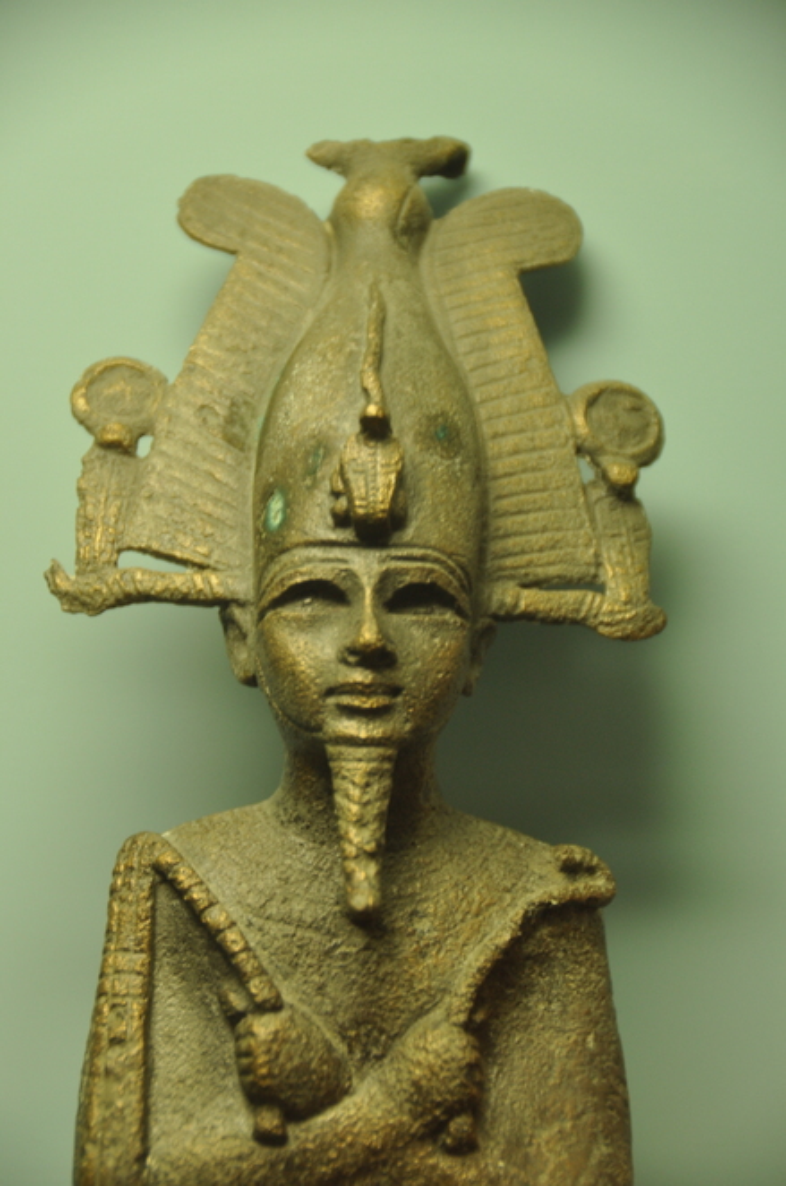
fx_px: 5916
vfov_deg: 11.4
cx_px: 393
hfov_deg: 7.6
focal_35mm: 180
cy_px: 593
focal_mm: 120
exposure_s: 1/15
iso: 500
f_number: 5.3
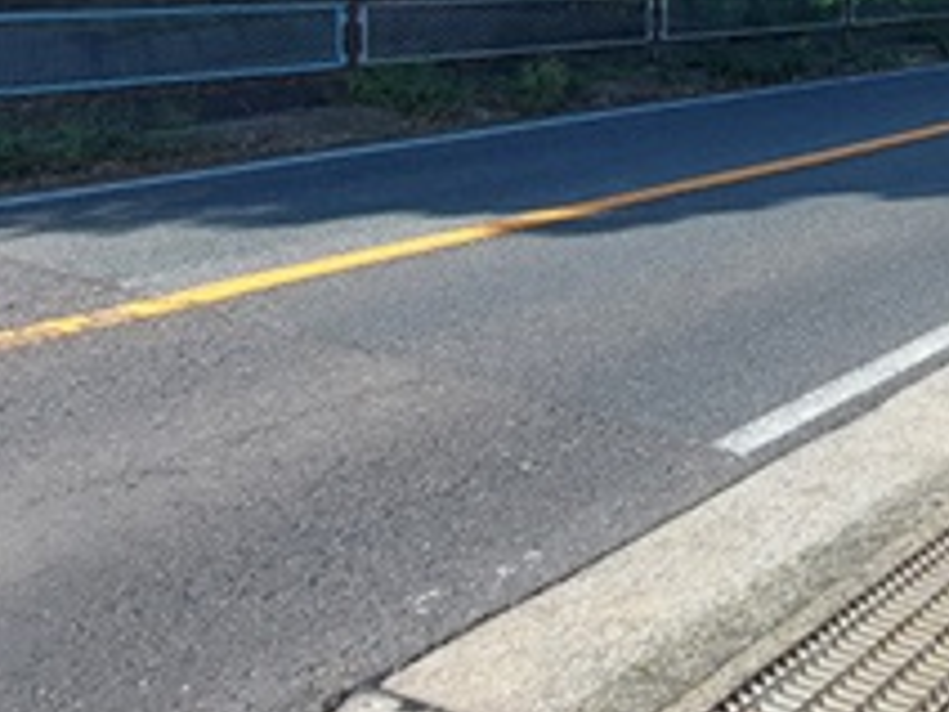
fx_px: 1179
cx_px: 1128
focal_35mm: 43
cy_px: 25
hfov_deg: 35.1
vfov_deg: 31.4
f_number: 2.2
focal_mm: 1.74
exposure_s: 1/920
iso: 50
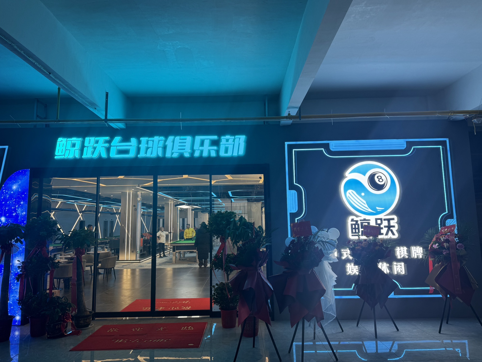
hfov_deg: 71.6
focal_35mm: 24
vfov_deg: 56.9
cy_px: 181
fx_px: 334
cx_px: 241
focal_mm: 6.86
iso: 80
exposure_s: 1/149
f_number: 1.78
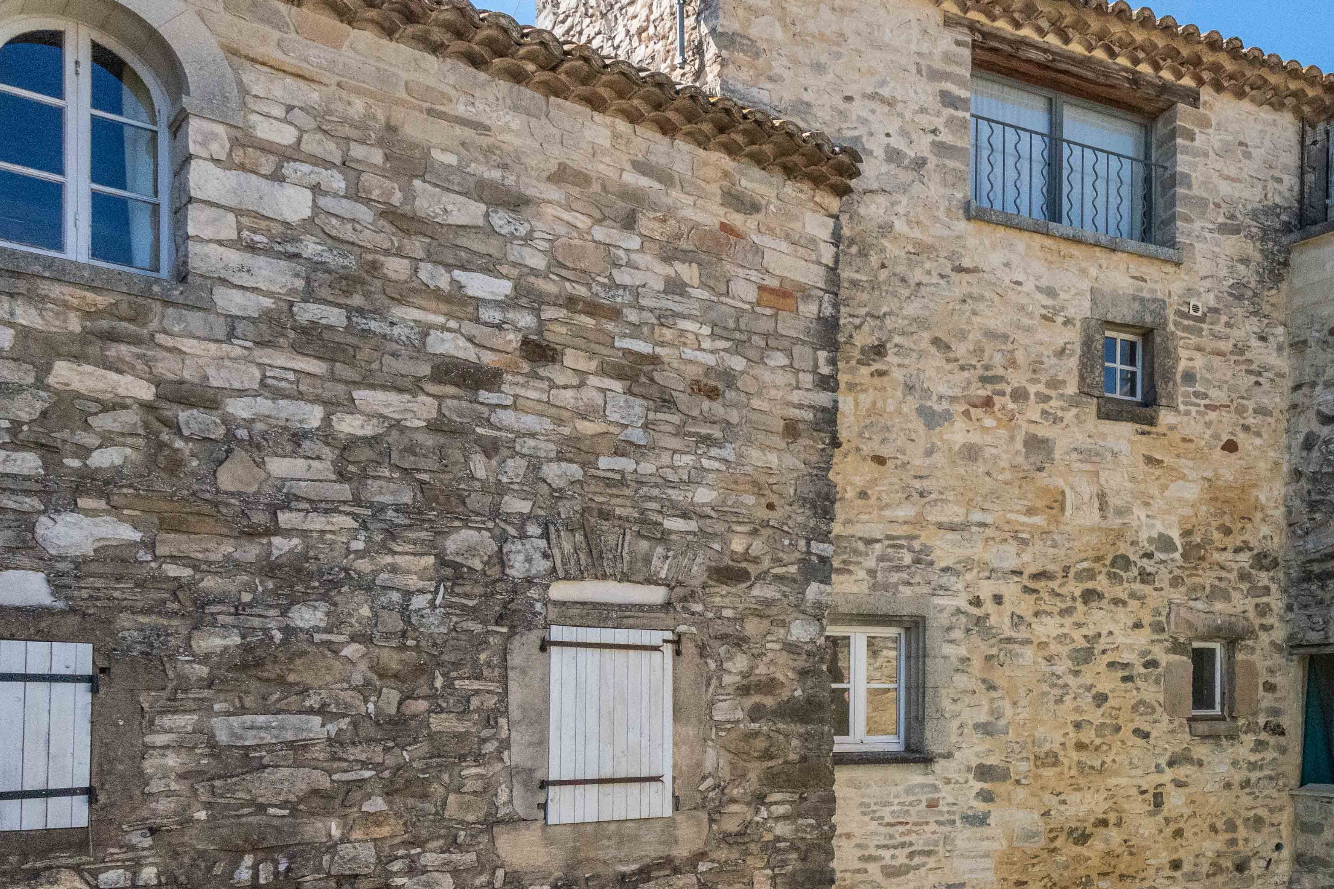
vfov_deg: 38.2
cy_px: 808
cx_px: 1219
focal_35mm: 32
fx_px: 1186
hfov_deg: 51.3
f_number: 8
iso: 10000
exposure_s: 1/8000
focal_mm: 16
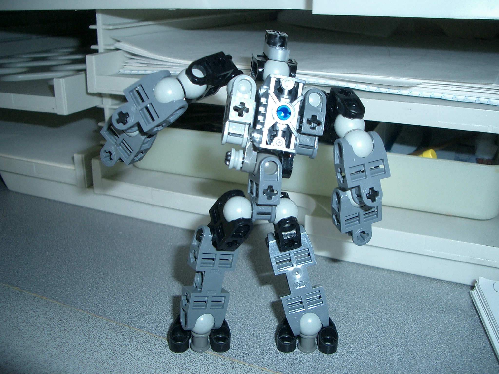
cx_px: 250
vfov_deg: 40.7
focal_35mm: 35
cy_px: 187
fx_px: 505
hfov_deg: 52.6
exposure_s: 1/40
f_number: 2.6
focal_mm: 5.8
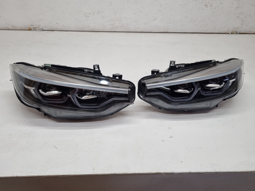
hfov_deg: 67.3
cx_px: 128
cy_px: 96
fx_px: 192
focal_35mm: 26
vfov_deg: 53.1
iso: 50
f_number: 1.8
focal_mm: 5.4
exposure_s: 1/117
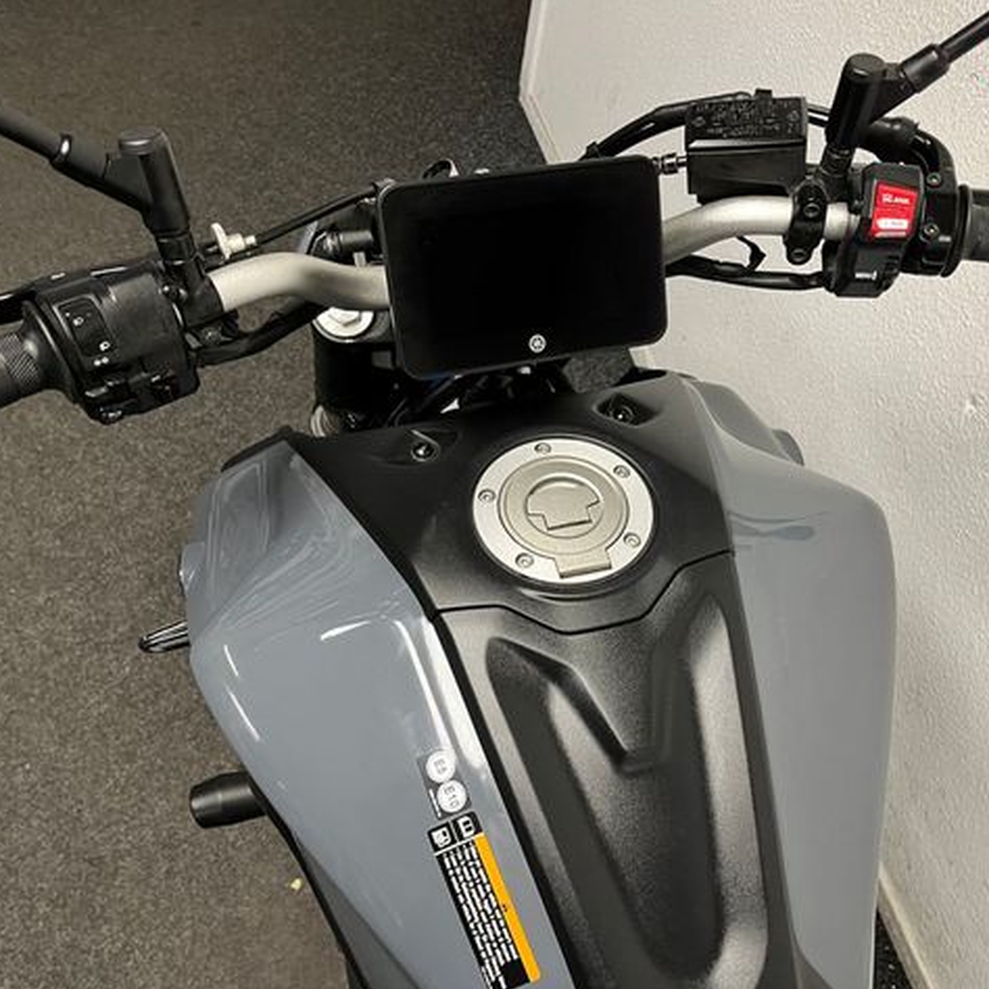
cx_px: 538
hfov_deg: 52.5
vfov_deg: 52.5
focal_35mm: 31
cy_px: 494
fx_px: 1002
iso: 125
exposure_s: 1/50
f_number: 1.6
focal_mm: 5.1
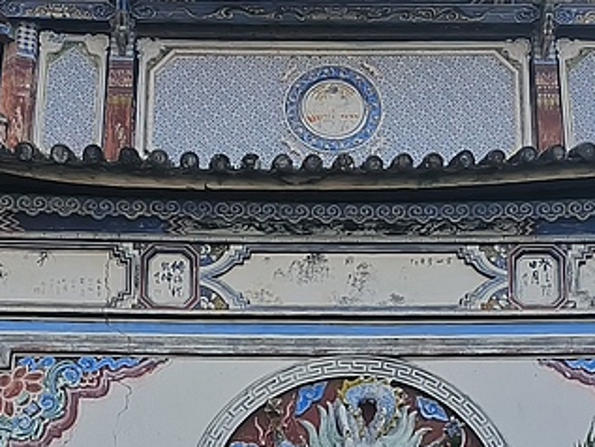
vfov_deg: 13.2
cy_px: 530
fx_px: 1874
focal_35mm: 109
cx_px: 325
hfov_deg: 18.0
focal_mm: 5.52
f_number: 1.9
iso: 101
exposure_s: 1/591
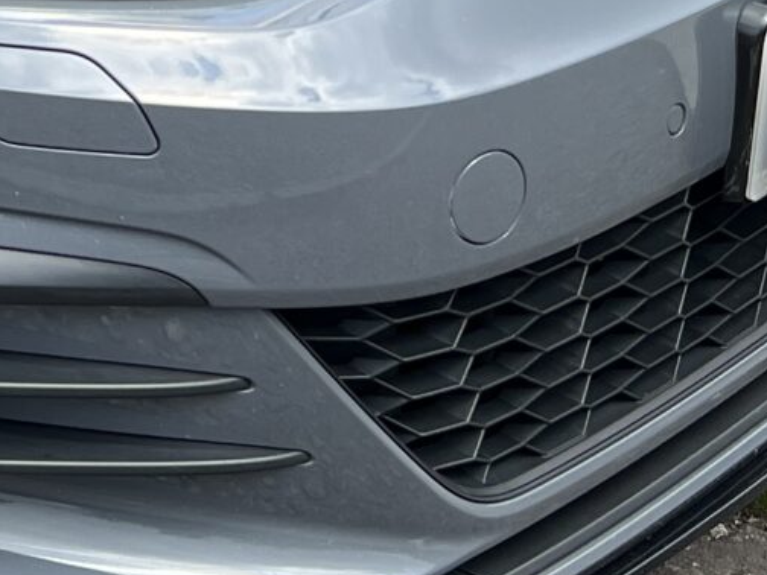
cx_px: -563
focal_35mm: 132
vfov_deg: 10.6
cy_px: -429
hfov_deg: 13.6
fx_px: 2925
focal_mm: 5.7
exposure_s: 1/1068
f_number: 1.5
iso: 50
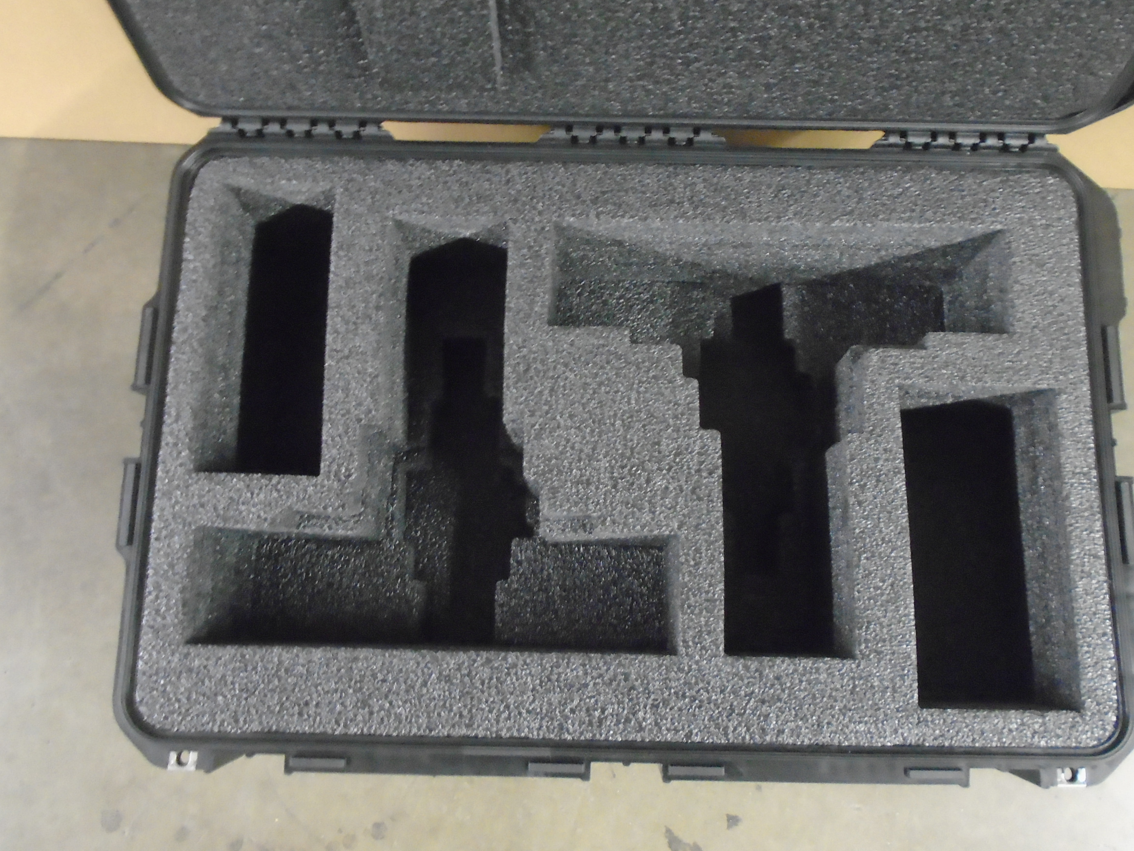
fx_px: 950
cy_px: 414
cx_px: 590
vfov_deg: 48.2
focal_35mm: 29
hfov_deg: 61.6
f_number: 3.2
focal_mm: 4.6
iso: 800
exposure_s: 1/4
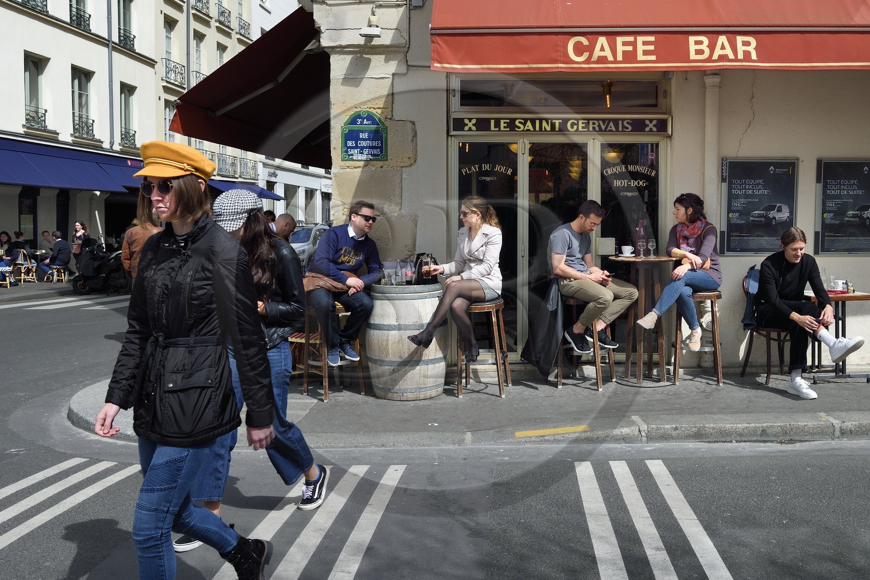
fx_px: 725
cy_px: 290
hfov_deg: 61.9
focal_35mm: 30
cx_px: 435
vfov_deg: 43.6
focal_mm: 30
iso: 400
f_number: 13
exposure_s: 1/320
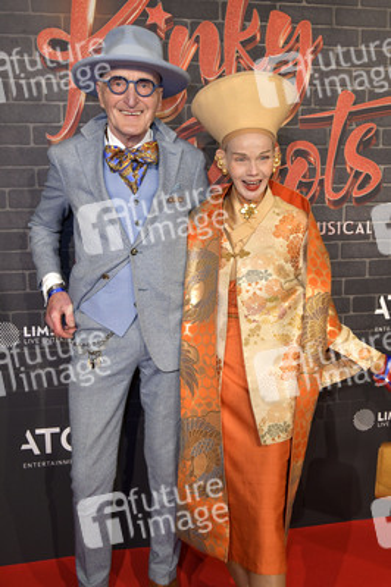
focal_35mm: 38
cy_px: 294
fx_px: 620
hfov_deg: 35.0
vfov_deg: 50.7
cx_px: 196
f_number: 7.1
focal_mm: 38
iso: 1600
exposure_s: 1/250
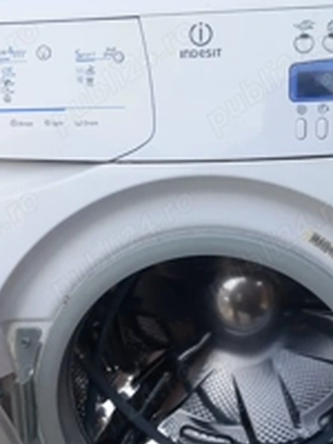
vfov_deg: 35.3
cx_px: 200
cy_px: 282
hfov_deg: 27.0
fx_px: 693
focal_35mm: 54
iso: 20
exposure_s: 1/225
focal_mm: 4
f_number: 1.8
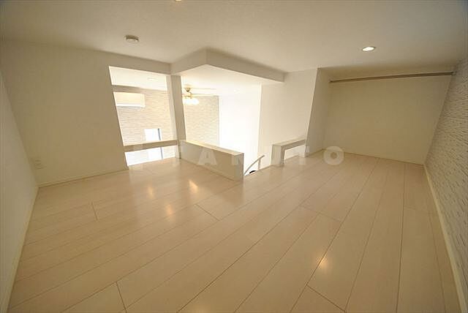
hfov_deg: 112.6
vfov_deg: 90.1
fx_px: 156
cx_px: 234
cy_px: 156
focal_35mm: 12
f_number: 6.3
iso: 800
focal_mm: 8
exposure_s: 1/160
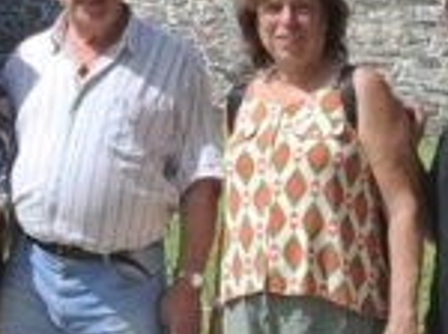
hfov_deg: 11.2
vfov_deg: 8.9
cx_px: -326
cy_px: 6
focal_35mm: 166
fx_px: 2145
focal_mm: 5.54
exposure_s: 1/2096
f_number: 1.8
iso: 50
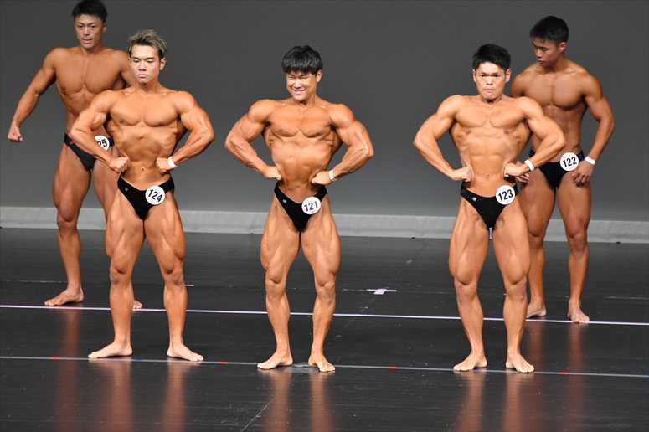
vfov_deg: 4.4
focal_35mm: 315
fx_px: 5676
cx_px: 324
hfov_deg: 6.5
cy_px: 216
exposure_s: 1/400
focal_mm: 210
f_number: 5.6
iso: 5000
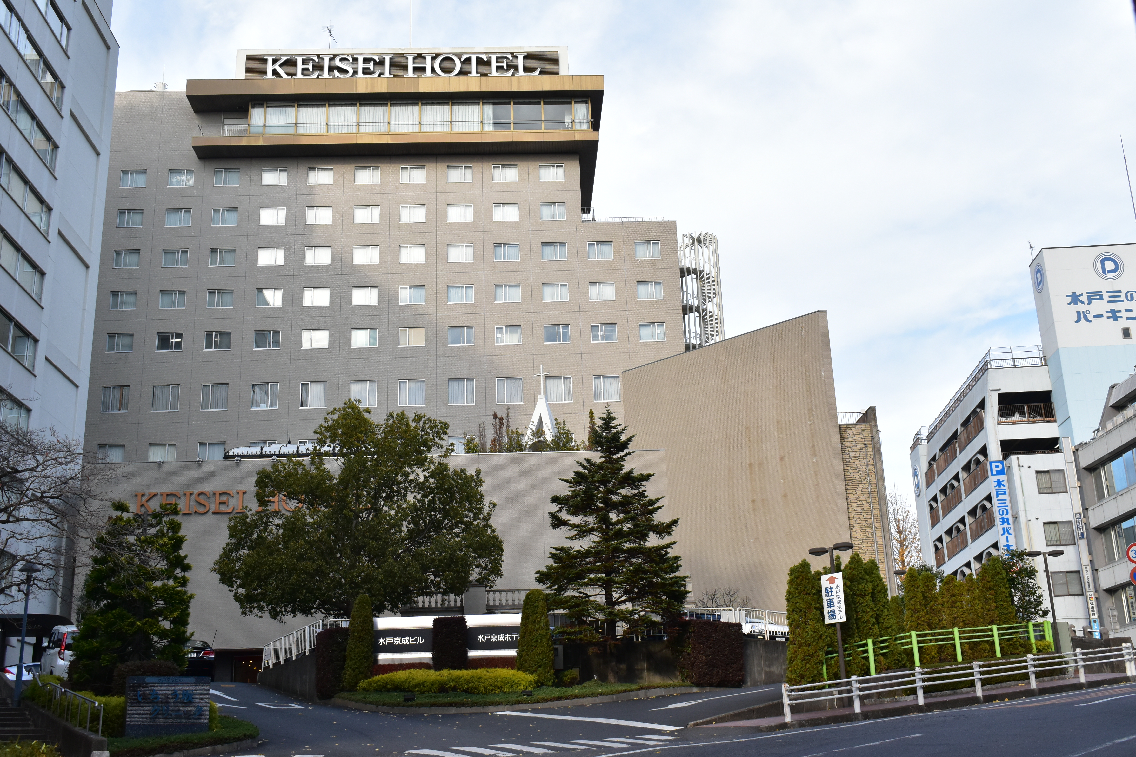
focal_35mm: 40
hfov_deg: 48.5
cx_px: 577
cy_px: 373
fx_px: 1262
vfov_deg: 33.4
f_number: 8
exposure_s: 1/640
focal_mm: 26
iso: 800
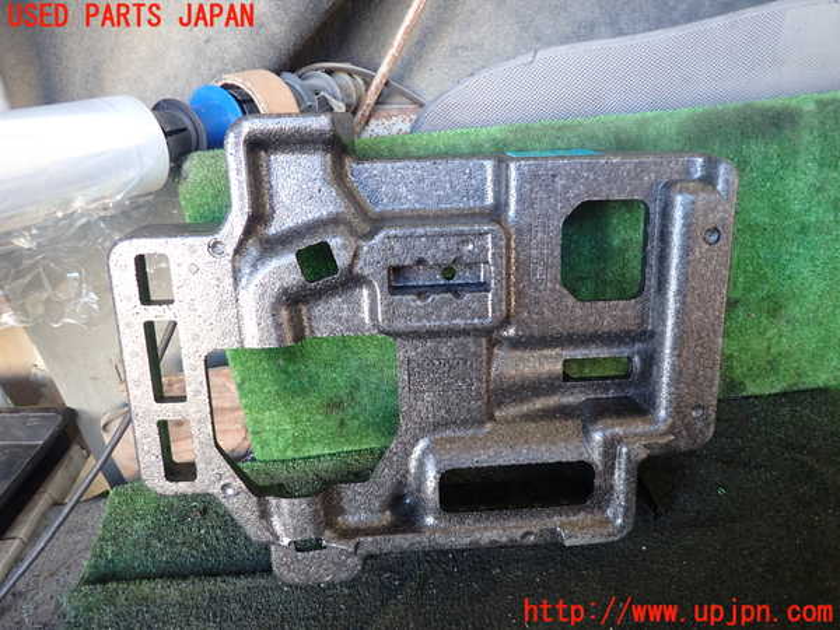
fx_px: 607
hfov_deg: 69.4
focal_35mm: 25
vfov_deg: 54.9
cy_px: 315
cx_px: 420
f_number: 2
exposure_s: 1/40
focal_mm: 4.5
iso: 200
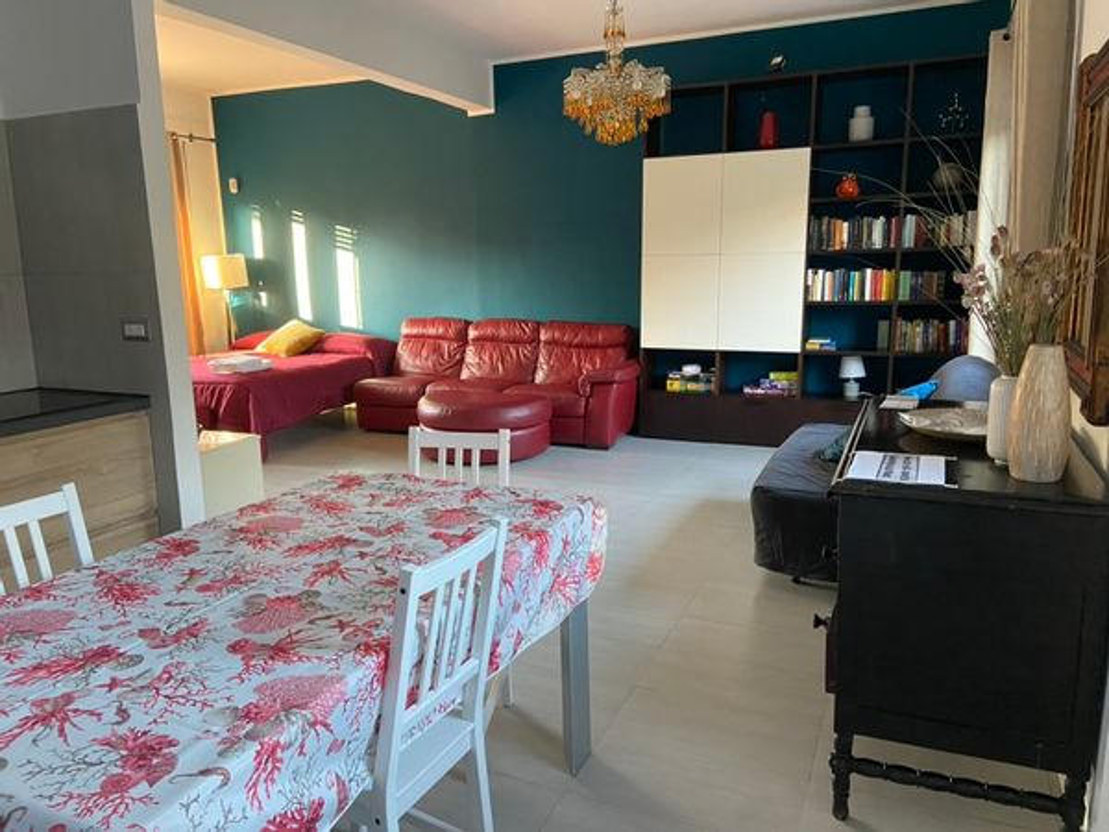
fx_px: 833
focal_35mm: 26
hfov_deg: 67.3
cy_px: 416
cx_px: 554
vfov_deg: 53.1
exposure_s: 1/60
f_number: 1.8
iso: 400
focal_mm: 4.25
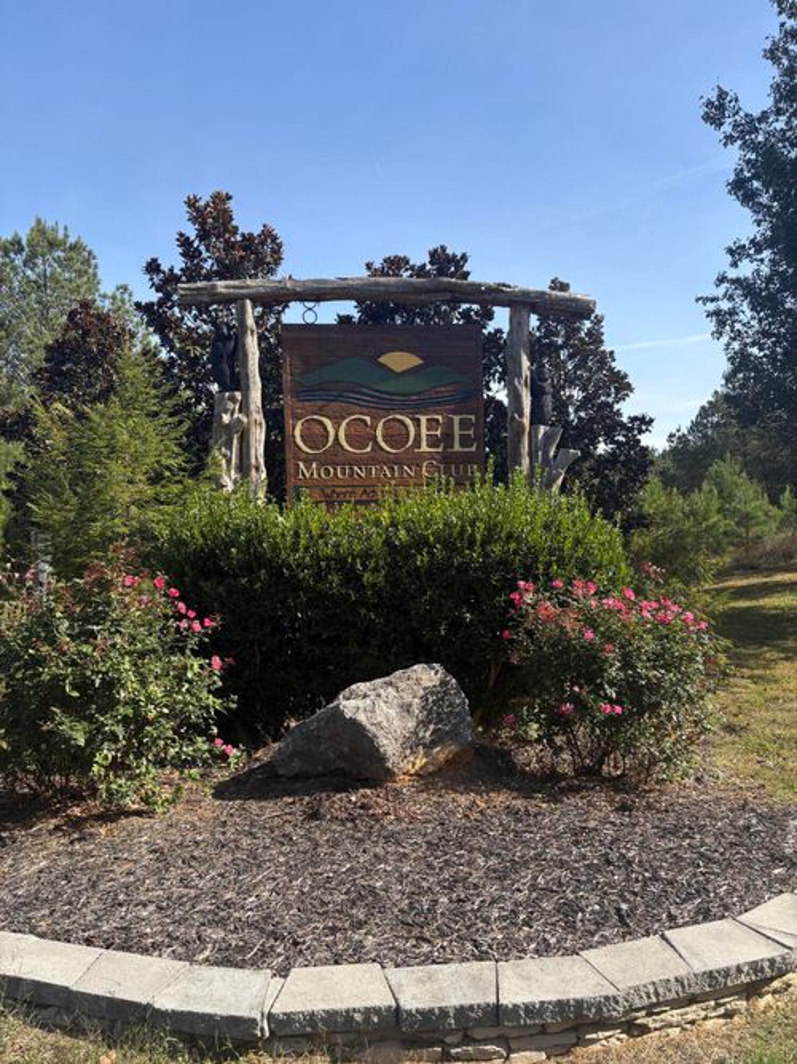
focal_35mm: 26
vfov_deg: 67.3
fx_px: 798
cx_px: 398
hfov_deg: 53.0
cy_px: 532
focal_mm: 5.96
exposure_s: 1/1706
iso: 50
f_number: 1.6
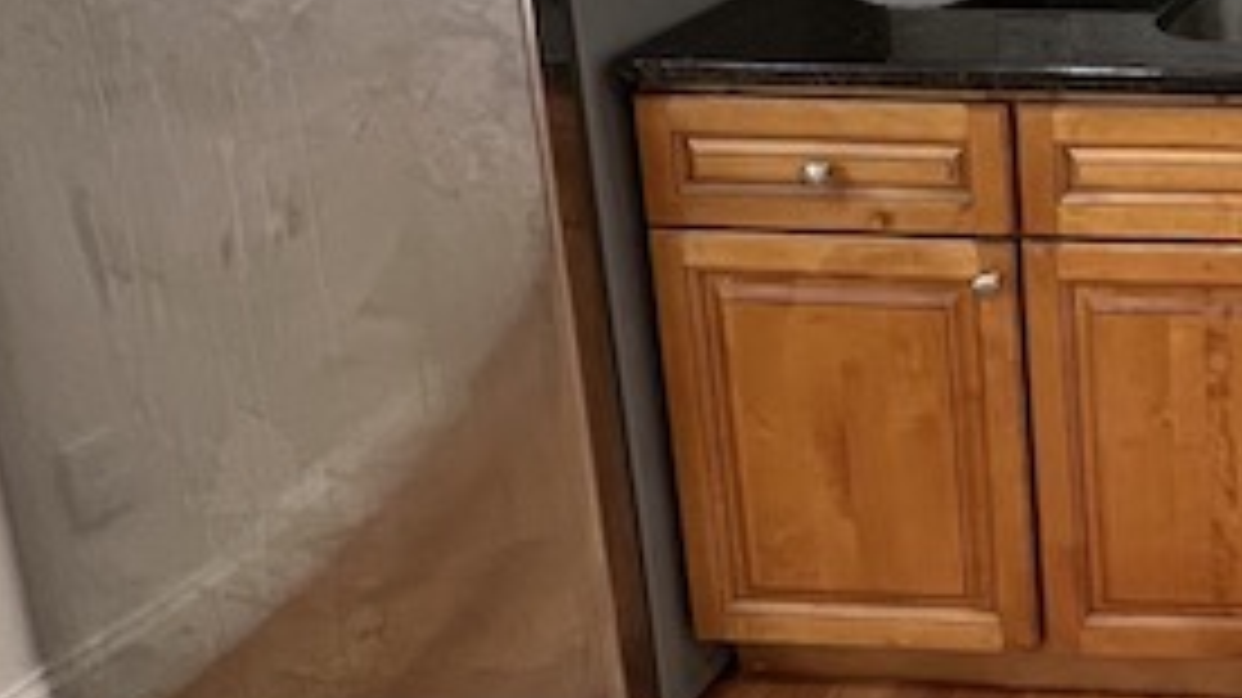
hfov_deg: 34.9
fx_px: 1350
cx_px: 1606
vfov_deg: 26.1
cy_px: -126
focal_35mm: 41
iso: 320
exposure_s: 1/60
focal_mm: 1.57
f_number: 1.8
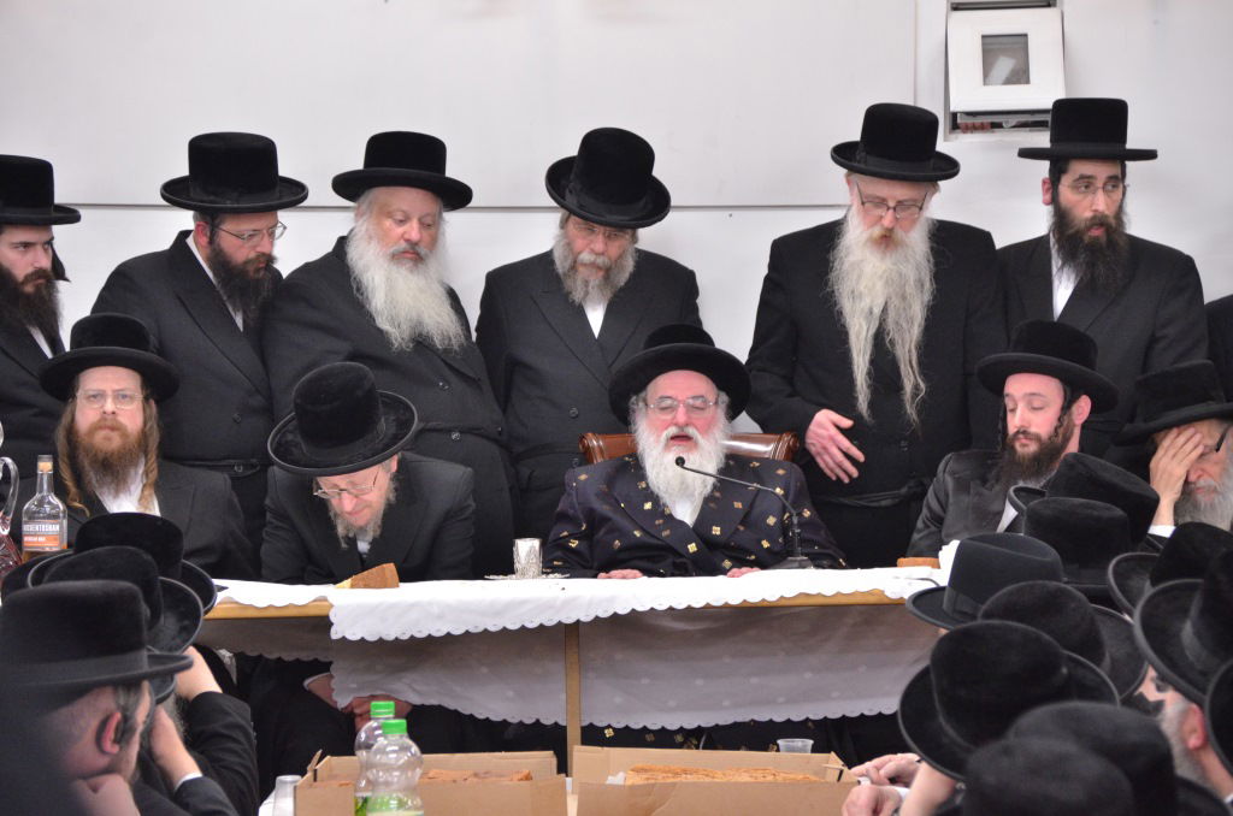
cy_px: 408
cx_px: 616
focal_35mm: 180
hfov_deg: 11.4
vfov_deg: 7.6
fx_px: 6152
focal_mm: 120
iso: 1600
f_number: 5.6
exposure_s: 1/125
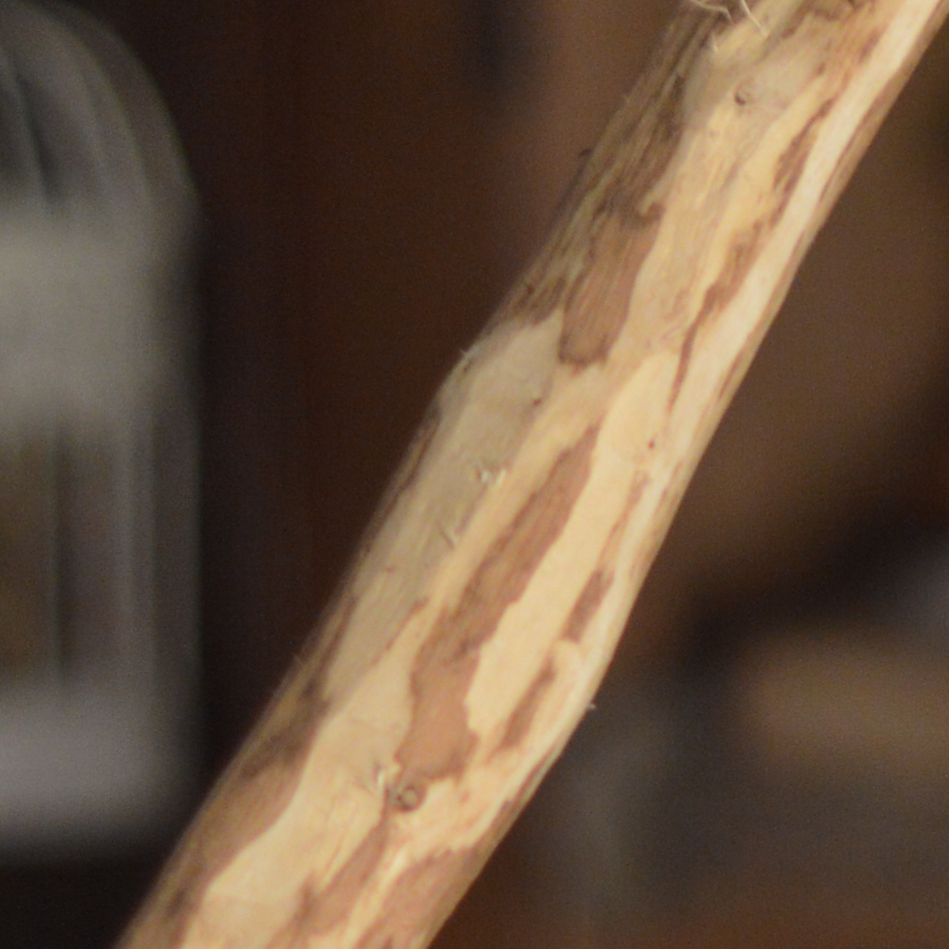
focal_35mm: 342
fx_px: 10608
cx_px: 1768
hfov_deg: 5.0
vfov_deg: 5.1
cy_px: 1119
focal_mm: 50
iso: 400
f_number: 1.4
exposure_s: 1/160
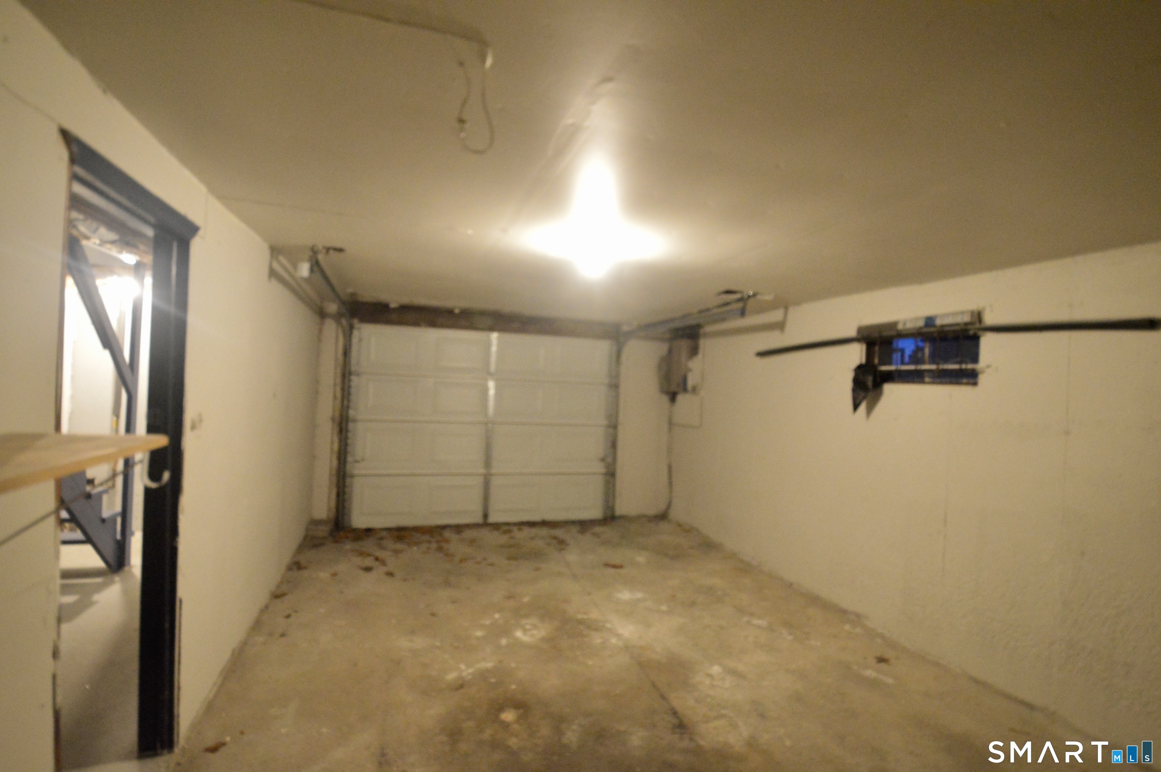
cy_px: 386
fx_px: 556
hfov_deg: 92.5
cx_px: 580
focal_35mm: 17
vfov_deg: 69.6
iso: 3200
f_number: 3.5
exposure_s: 1/40
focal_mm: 11.5
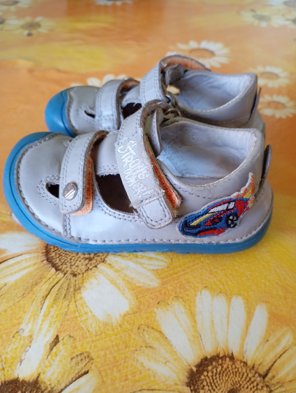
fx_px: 318
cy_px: 196
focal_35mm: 28
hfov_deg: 49.8
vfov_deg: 63.4
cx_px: 148
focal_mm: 4.27
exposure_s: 1/20
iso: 1286
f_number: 1.8
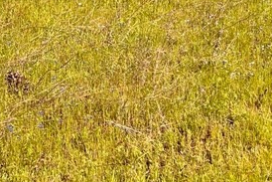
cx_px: 289
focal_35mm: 101
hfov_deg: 19.5
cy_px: -271
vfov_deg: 11.1
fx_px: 763
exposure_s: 1/2632
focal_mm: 5.7
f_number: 1.5
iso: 50
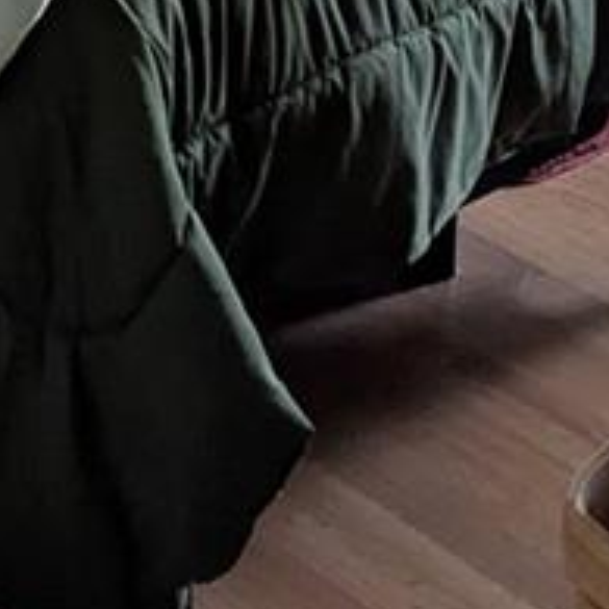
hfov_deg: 12.4
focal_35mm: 131
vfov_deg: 10.7
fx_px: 2607
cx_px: -398
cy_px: -993
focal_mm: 6.81
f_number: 1.85
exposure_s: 1/77.8
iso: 988
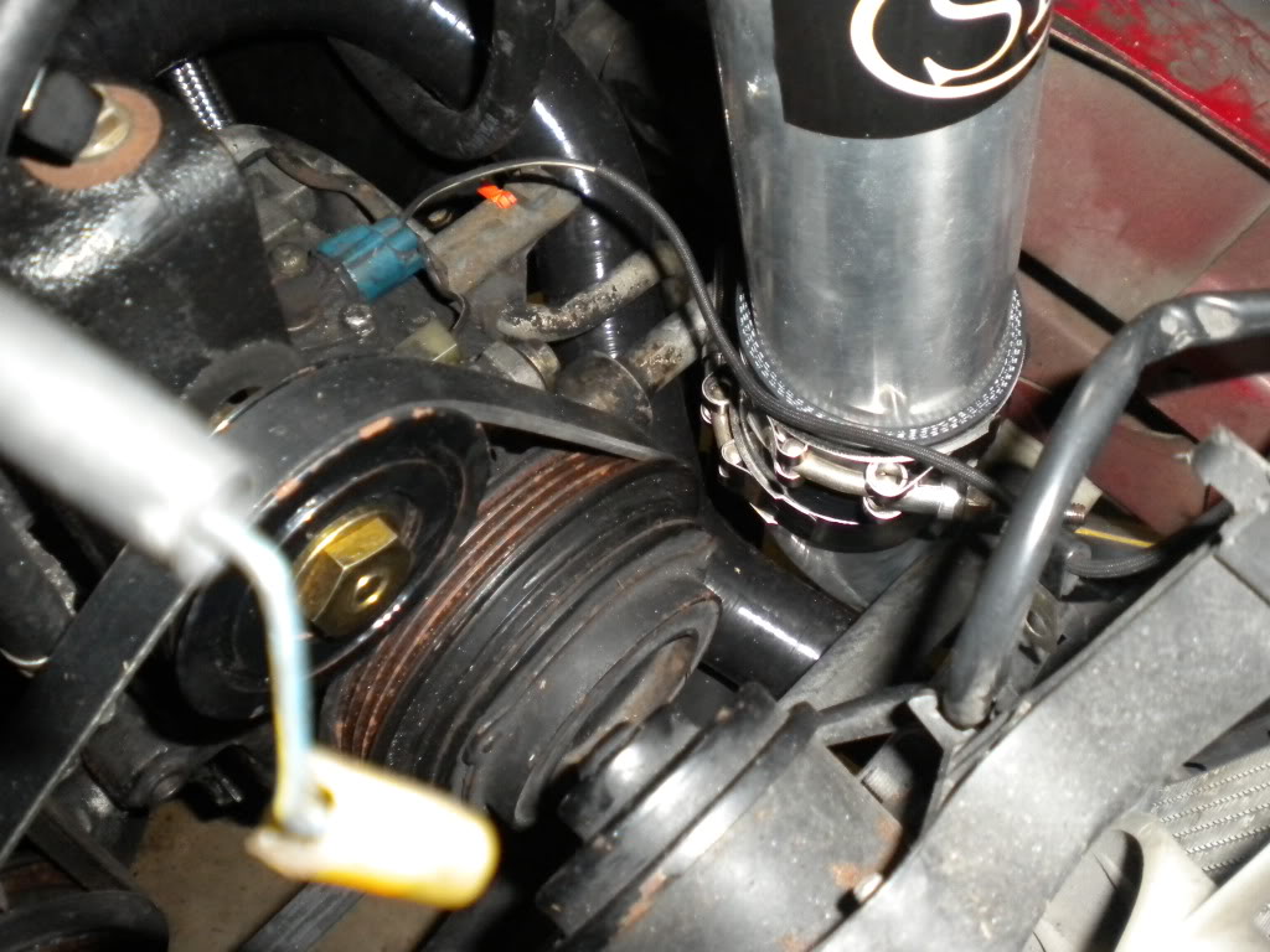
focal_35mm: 35
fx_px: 1284
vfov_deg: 40.7
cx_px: 635
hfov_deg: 52.6
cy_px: 476
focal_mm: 6.3
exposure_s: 1/30
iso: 400
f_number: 3.1
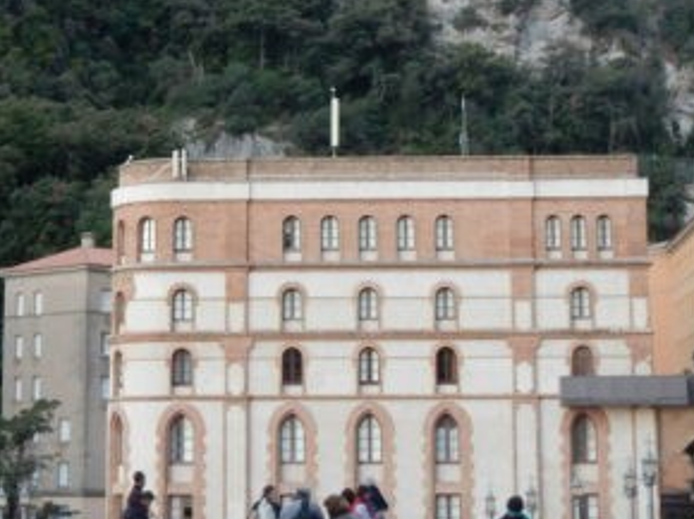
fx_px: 2284
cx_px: 302
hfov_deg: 17.3
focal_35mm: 114
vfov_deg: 12.8
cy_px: -10
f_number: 4.2
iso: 180
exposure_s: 1/30
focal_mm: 7.6
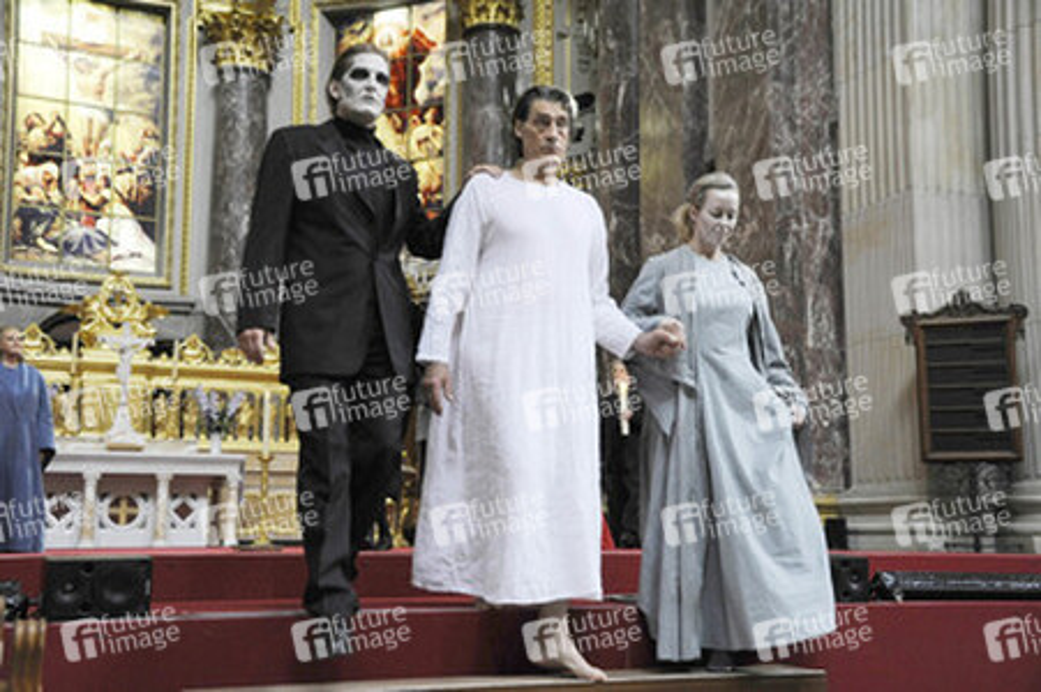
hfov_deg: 44.5
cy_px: 346
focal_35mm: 44
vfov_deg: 30.5
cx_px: 520
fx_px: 1271
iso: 3200
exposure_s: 1/60
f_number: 5.6
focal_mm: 44
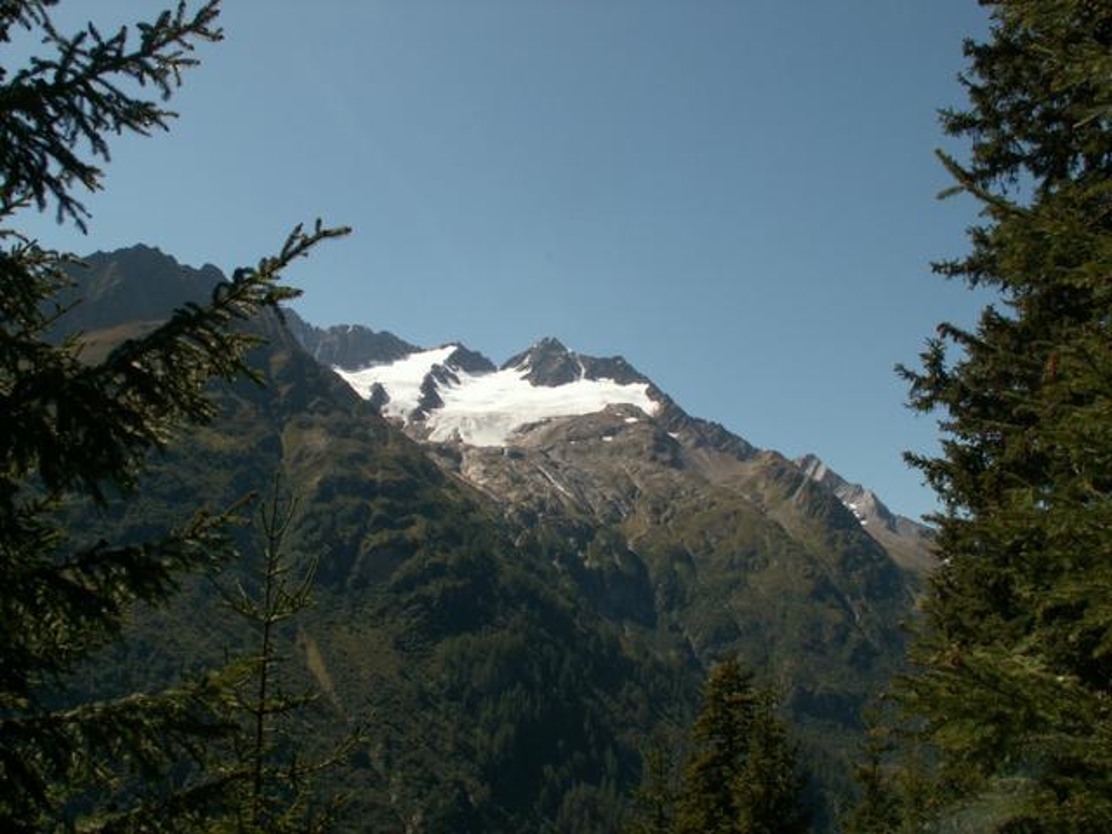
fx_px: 1124
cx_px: 556
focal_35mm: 35
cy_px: 417
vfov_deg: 40.7
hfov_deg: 52.6
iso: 50
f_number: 7.1
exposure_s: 1/250
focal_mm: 5.86
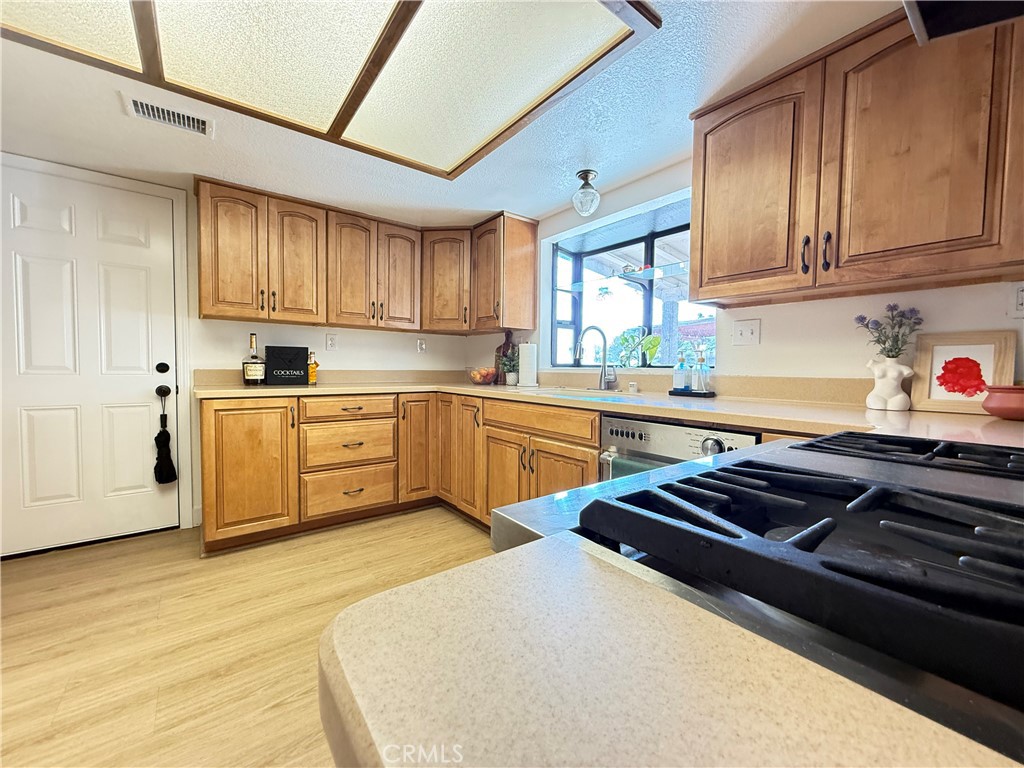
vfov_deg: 85.7
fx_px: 414
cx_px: 512
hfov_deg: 102.1
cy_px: 384
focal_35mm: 14
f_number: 2.2
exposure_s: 1/60
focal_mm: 2.22
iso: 400
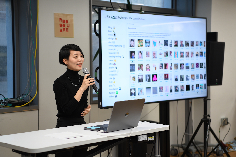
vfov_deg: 19.5
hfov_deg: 28.8
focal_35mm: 70
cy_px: 78
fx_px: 459
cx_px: 118
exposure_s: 1/125
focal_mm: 70
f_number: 2.8
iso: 400
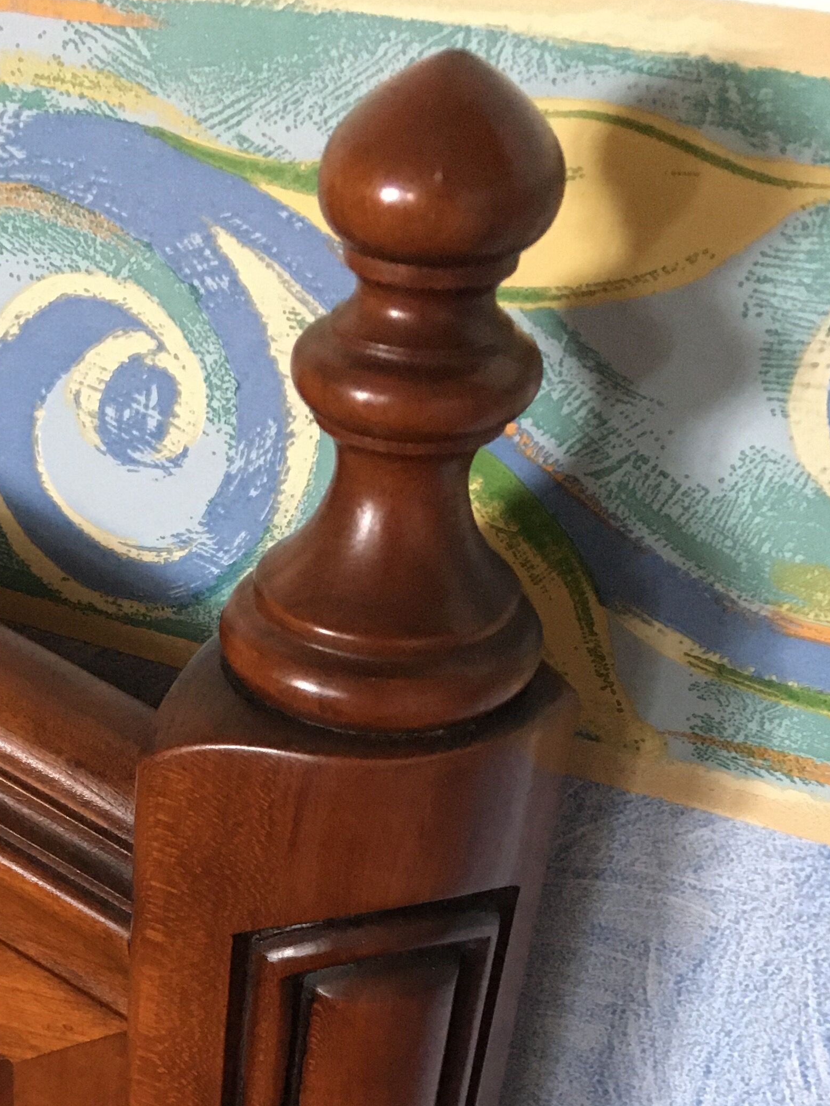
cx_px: 48
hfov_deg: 25.1
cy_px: 1043
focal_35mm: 56
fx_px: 1790
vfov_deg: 32.3
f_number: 2.2
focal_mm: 4.15
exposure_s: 1/25
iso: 200
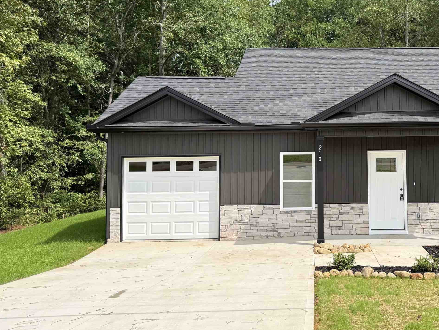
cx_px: 331
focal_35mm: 39
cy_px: 116
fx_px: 495
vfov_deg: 36.5
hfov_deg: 46.1
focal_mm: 6.76
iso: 80
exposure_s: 1/2907
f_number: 1.78
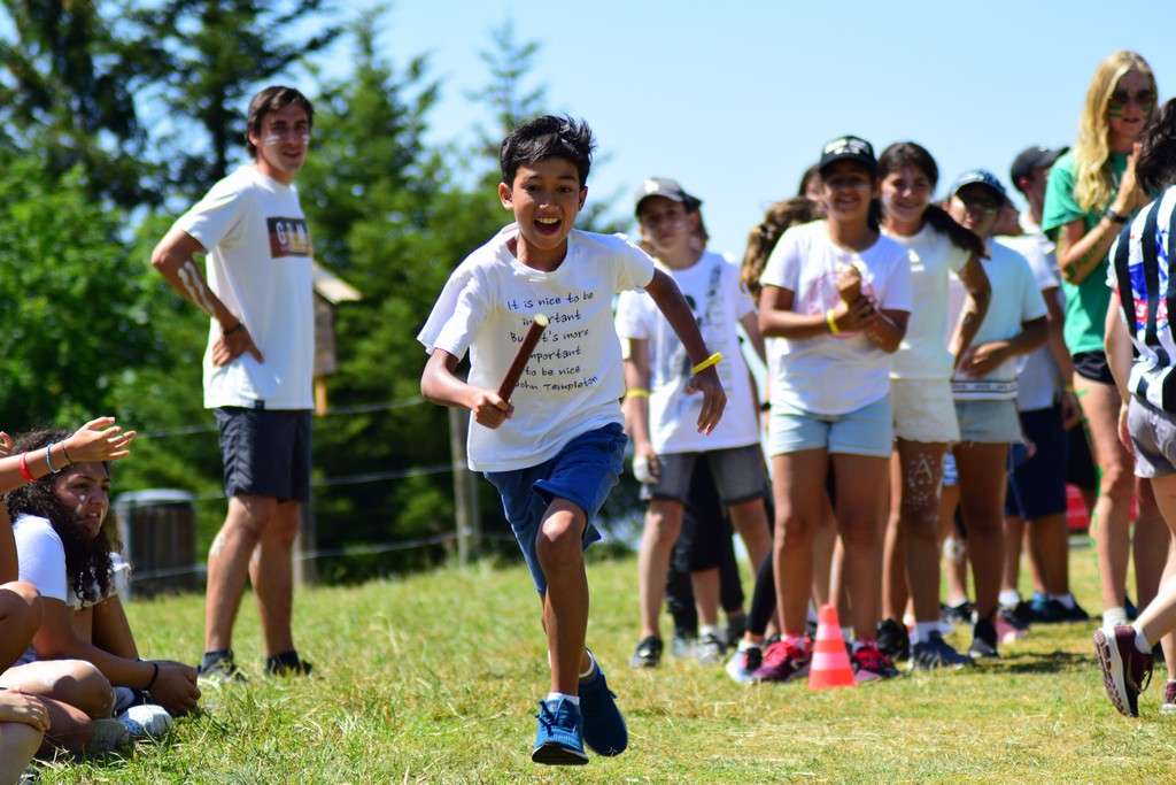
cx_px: 588
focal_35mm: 202
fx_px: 6615
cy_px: 392
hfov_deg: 10.2
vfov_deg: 6.8
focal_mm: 135
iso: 280
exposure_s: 1/1250
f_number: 4.2
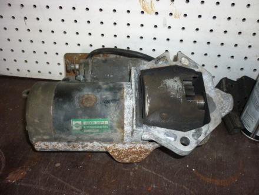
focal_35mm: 33
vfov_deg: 42.9
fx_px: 247
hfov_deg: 55.4
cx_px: 130
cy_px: 98
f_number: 2.8
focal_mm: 5.5
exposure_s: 1/30
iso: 100
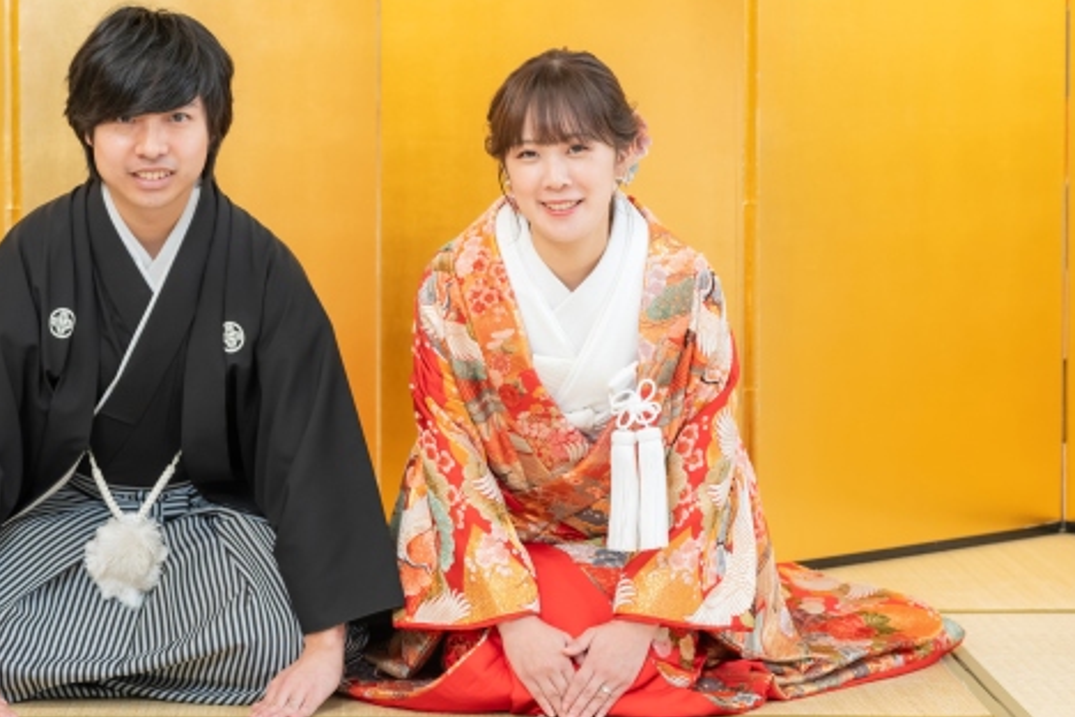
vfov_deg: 12.9
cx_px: 372
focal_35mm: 106
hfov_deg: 19.2
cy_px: 242
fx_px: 3165
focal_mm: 62
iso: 640
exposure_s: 1/125
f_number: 4
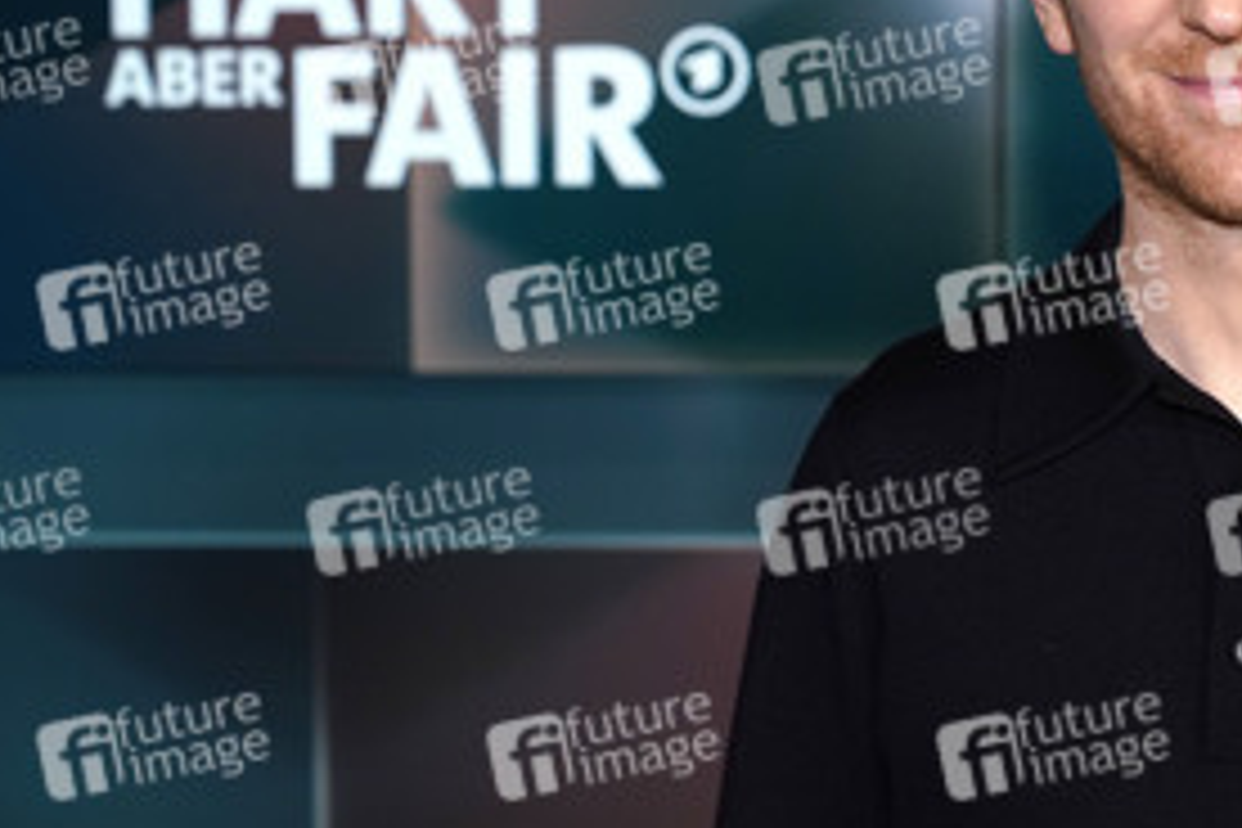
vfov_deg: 14.6
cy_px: 184
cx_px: 934
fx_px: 3208
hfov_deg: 21.7
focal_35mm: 93
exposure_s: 1/160
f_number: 5
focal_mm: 57
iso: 2000
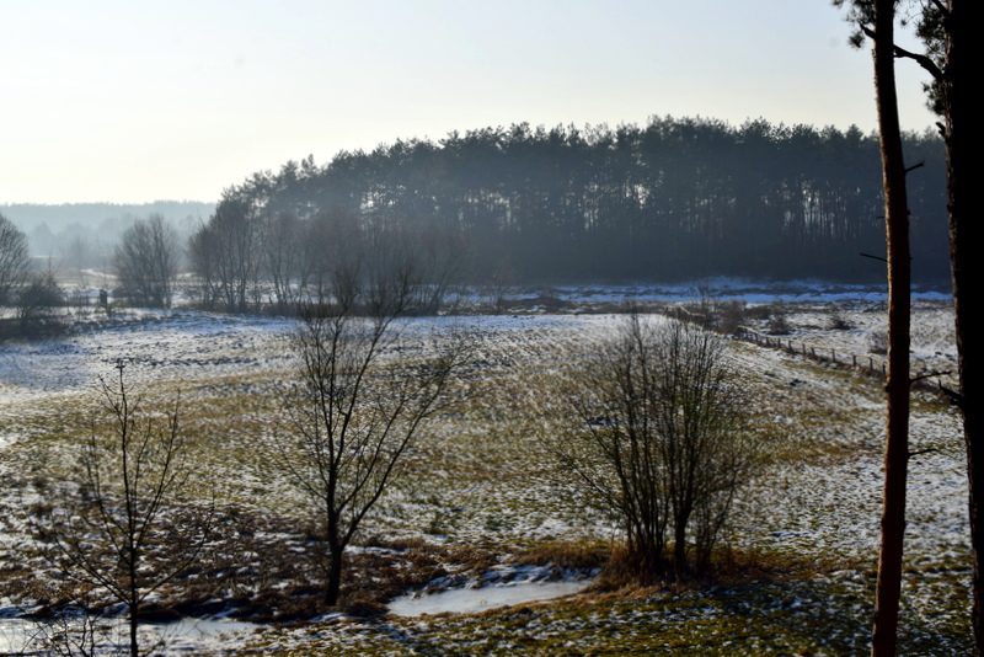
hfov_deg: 37.8
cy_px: 328
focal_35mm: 52
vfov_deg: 25.8
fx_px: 1435
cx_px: 492
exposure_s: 1/500
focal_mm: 35
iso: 200
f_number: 11
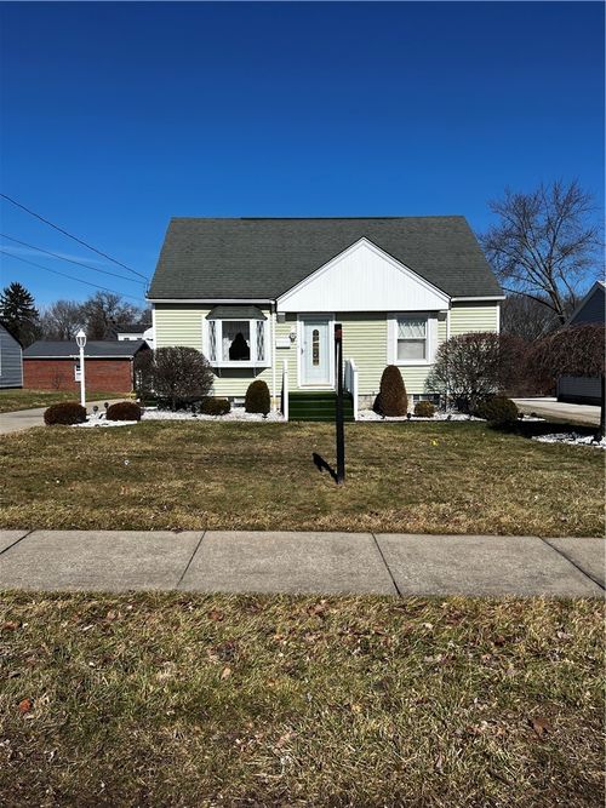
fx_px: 607
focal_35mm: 26
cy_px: 404
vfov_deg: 67.3
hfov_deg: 53.0
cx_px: 303
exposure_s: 1/6993
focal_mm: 5.7
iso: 50
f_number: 1.5
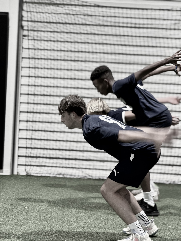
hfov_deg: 12.3
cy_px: 120
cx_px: 90
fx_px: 837
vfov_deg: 16.4
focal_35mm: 120
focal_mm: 15.66
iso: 125
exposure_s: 1/60
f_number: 2.8
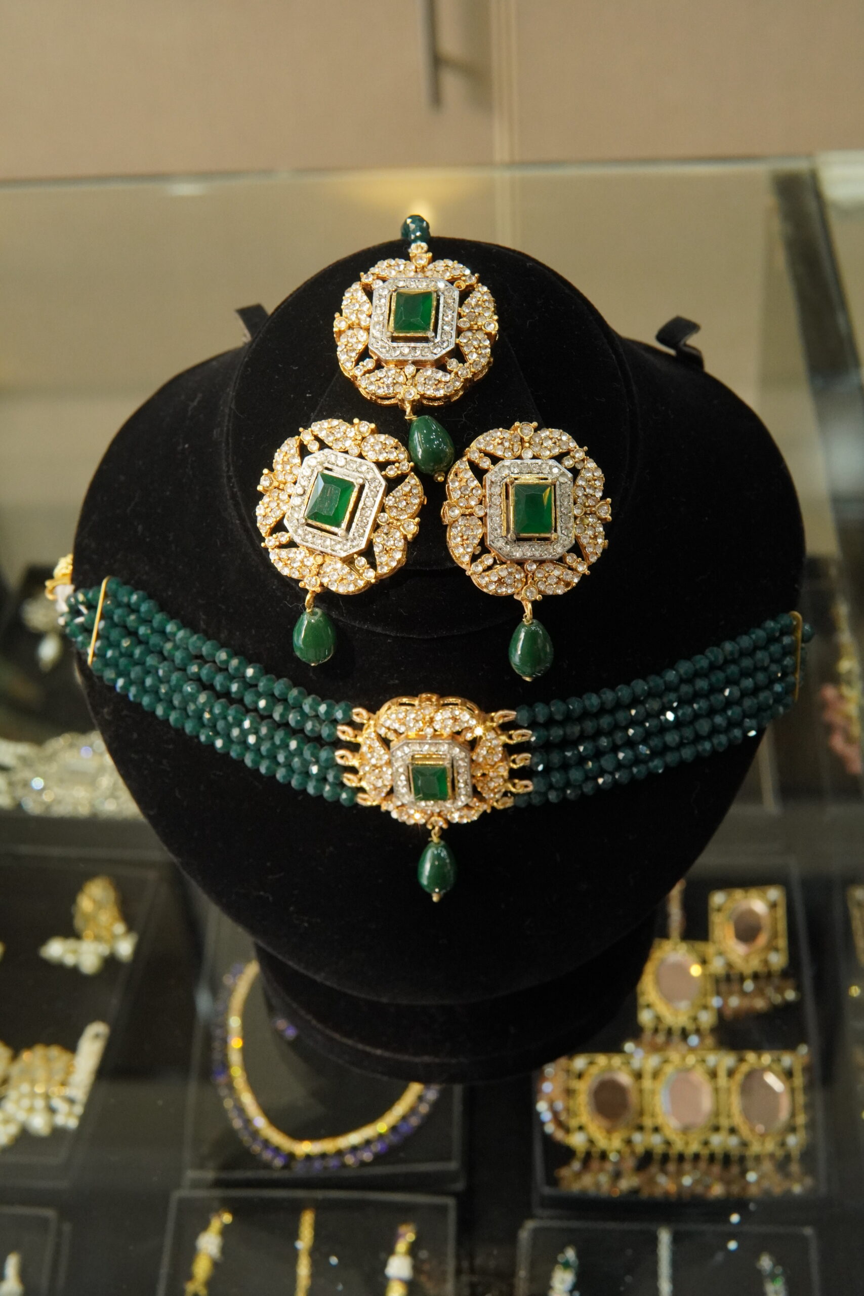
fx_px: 1620
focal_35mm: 45
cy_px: 648
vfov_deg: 43.6
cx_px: 432
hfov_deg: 29.9
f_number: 8
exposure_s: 1/80
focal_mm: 30
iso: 2000
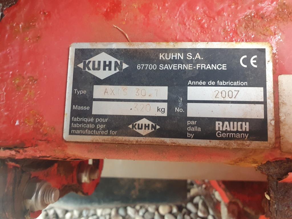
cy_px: 110
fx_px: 219
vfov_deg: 53.1
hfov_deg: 67.3
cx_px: 146
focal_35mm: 26
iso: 500
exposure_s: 1/50
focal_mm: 4.32
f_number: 2.4
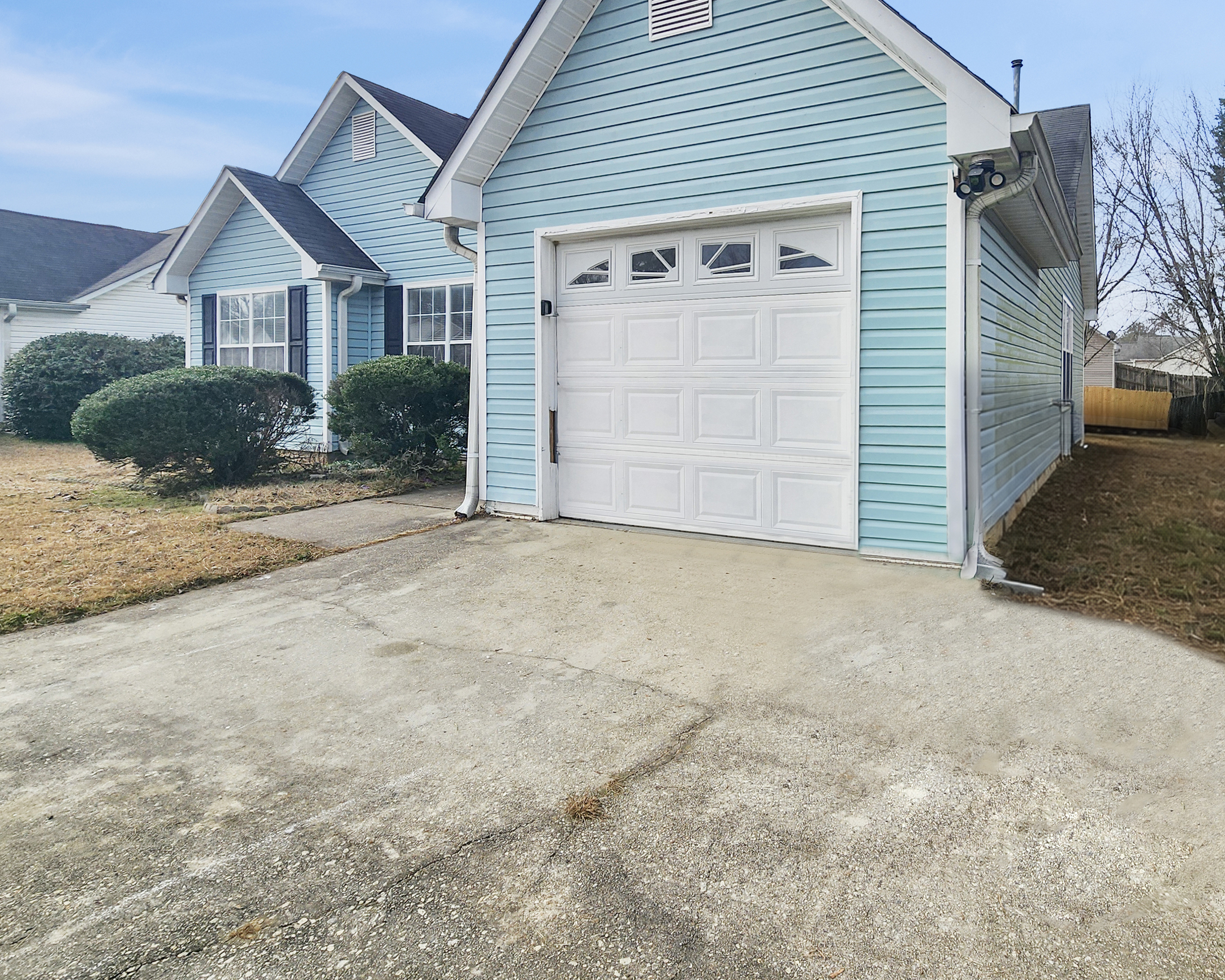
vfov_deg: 73.1
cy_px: 397
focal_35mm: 18
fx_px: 652
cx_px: 762
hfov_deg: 84.8
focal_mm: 2.2
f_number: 2.2
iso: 50
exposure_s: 1/2000
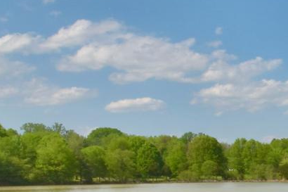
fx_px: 600
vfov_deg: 17.5
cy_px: 212
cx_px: 537
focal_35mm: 75
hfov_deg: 19.3
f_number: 16
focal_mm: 10
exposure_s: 1/200
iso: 250
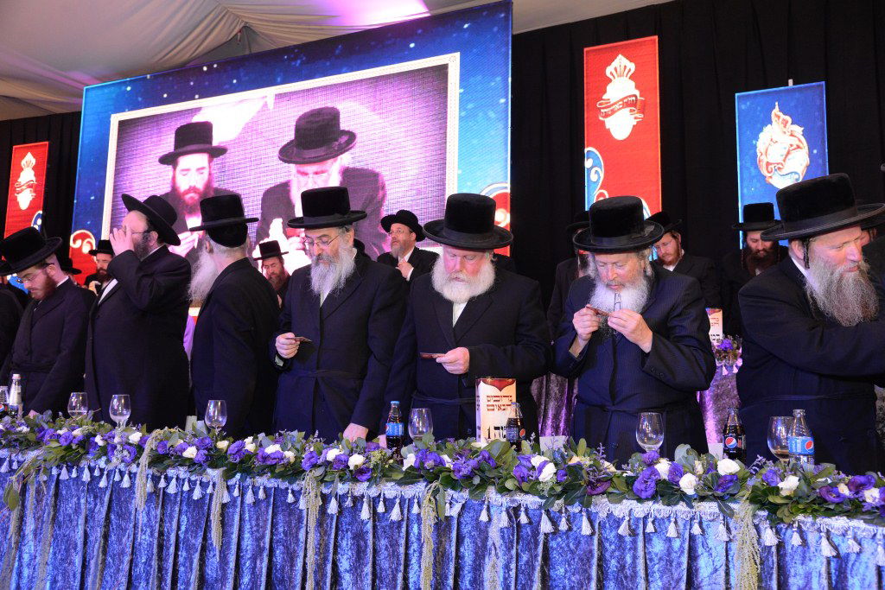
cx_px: 442
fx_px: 738
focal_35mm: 30
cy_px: 295
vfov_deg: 43.6
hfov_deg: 61.9
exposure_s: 1/50
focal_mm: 30
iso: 2500
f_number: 4.5
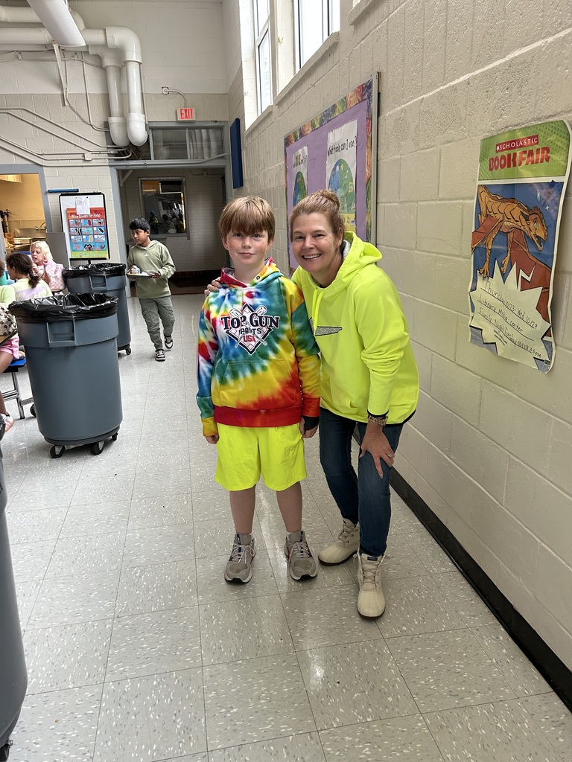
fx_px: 573
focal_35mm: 26
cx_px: 286
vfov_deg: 67.3
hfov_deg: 53.1
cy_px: 381
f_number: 1.5
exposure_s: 1/121
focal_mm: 5.7
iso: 80
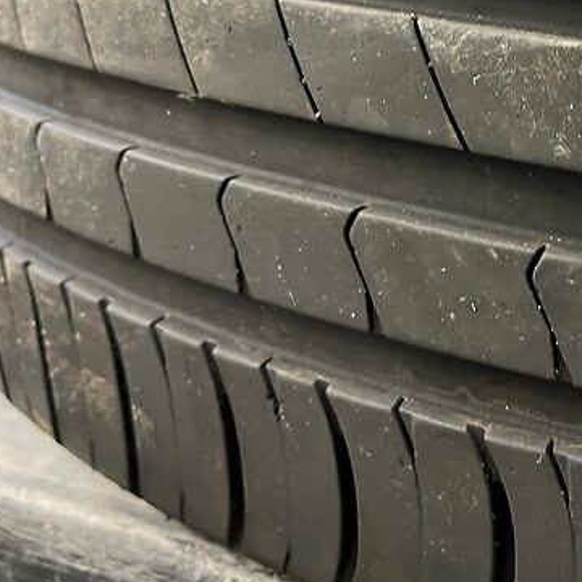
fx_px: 970
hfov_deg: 32.5
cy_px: 118
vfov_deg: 32.5
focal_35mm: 51
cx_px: 467
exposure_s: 1/25
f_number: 1.6
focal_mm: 5.1
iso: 500
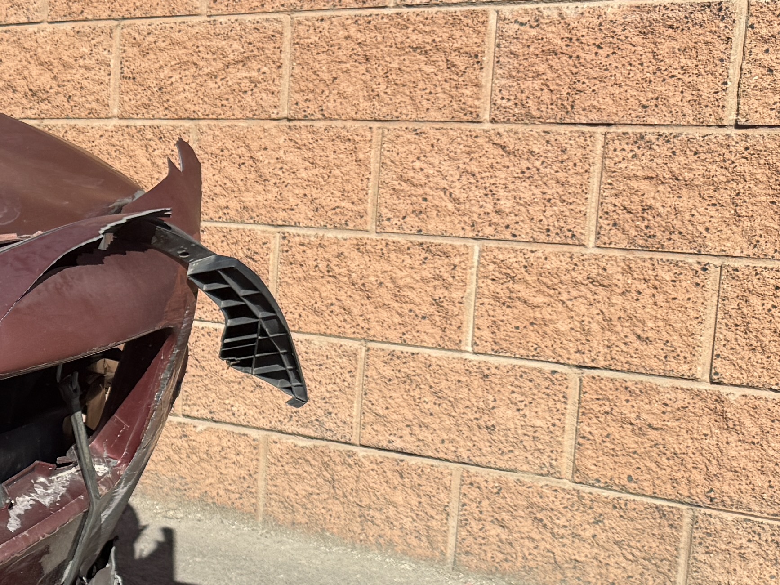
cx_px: -392
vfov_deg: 18.5
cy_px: 473
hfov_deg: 20.9
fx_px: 1780
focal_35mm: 79
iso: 80
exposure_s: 1/3584
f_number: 1.78
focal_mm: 6.76
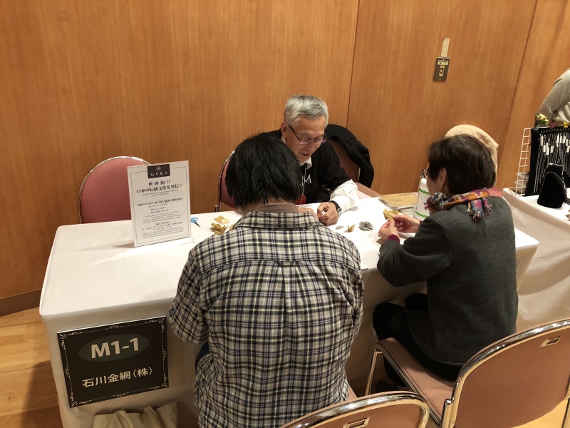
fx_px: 461
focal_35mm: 28
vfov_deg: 49.7
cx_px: 285
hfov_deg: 63.4
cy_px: 214
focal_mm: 4
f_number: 1.8
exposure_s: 1/15
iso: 80
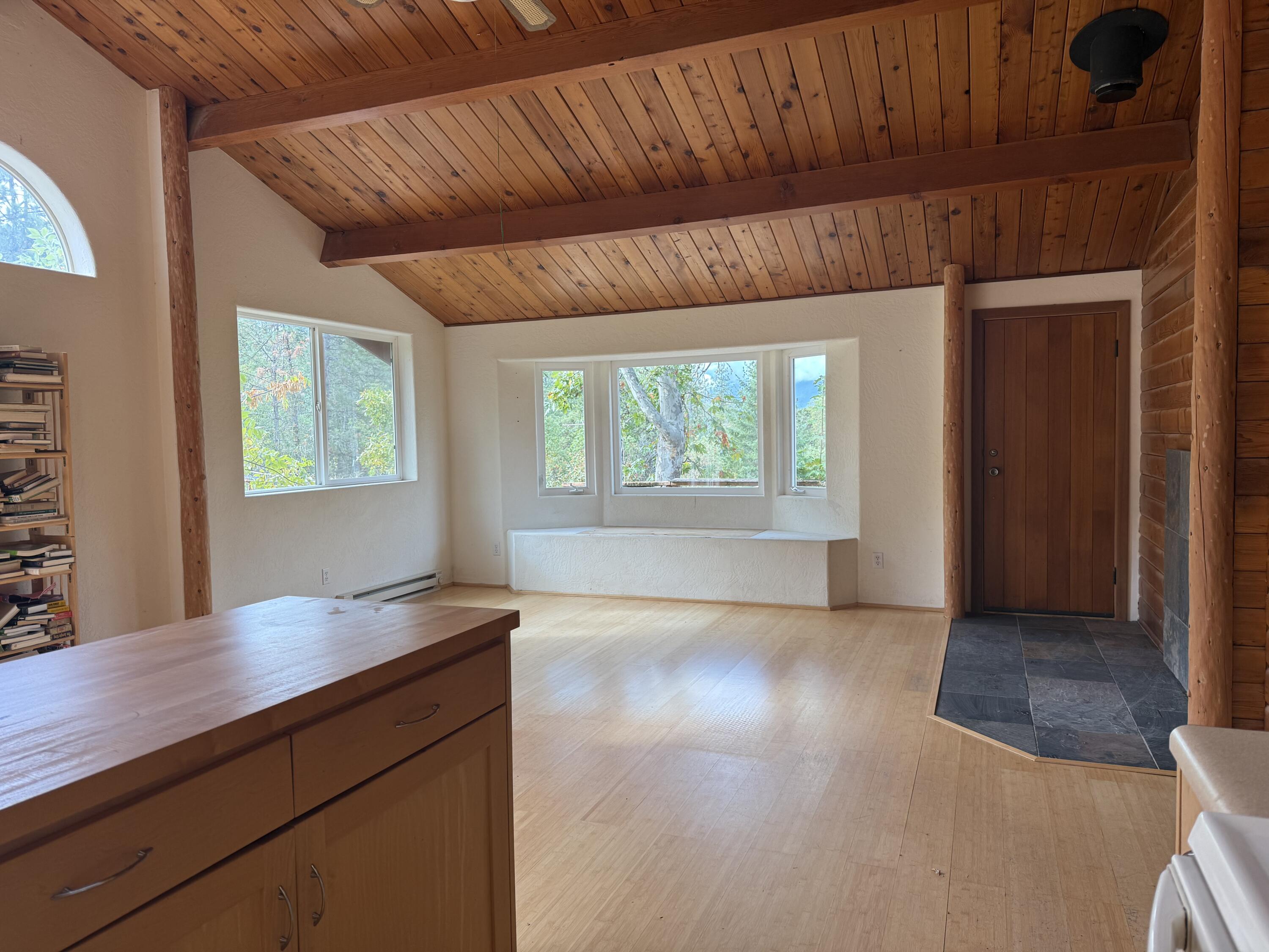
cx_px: 634
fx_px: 880
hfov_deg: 71.6
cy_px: 476
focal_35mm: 24
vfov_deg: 56.8
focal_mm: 6.76
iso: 50
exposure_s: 1/124
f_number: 1.78
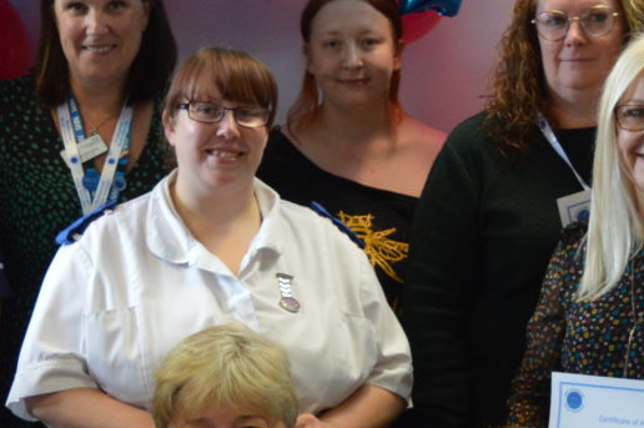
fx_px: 2127
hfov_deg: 17.2
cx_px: 230
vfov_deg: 11.5
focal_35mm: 119
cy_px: 341
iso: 720
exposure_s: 1/60
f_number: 3.5
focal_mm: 20
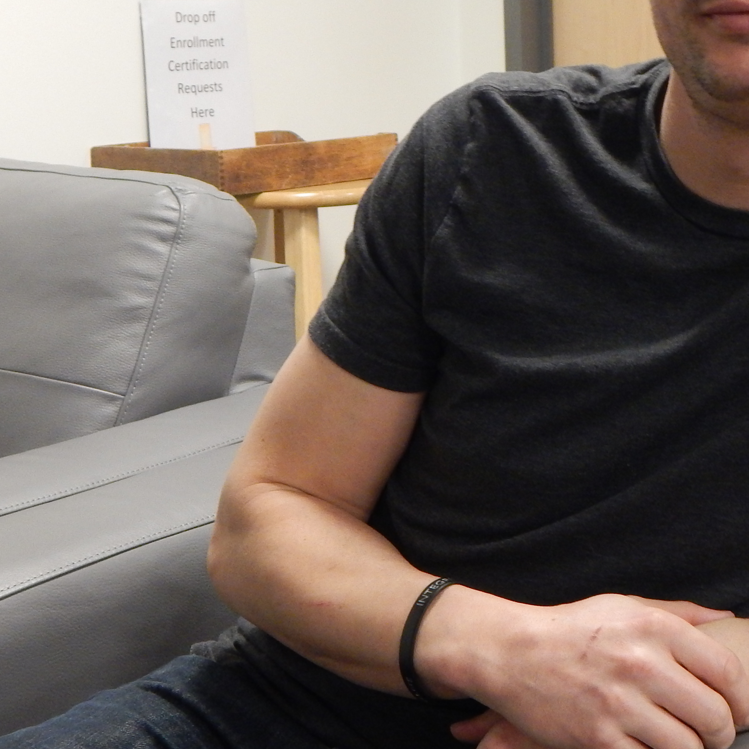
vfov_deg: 22.7
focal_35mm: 76
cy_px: 245
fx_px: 1860
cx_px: 628
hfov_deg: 22.4
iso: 400
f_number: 3.4
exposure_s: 1/25
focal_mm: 6.8
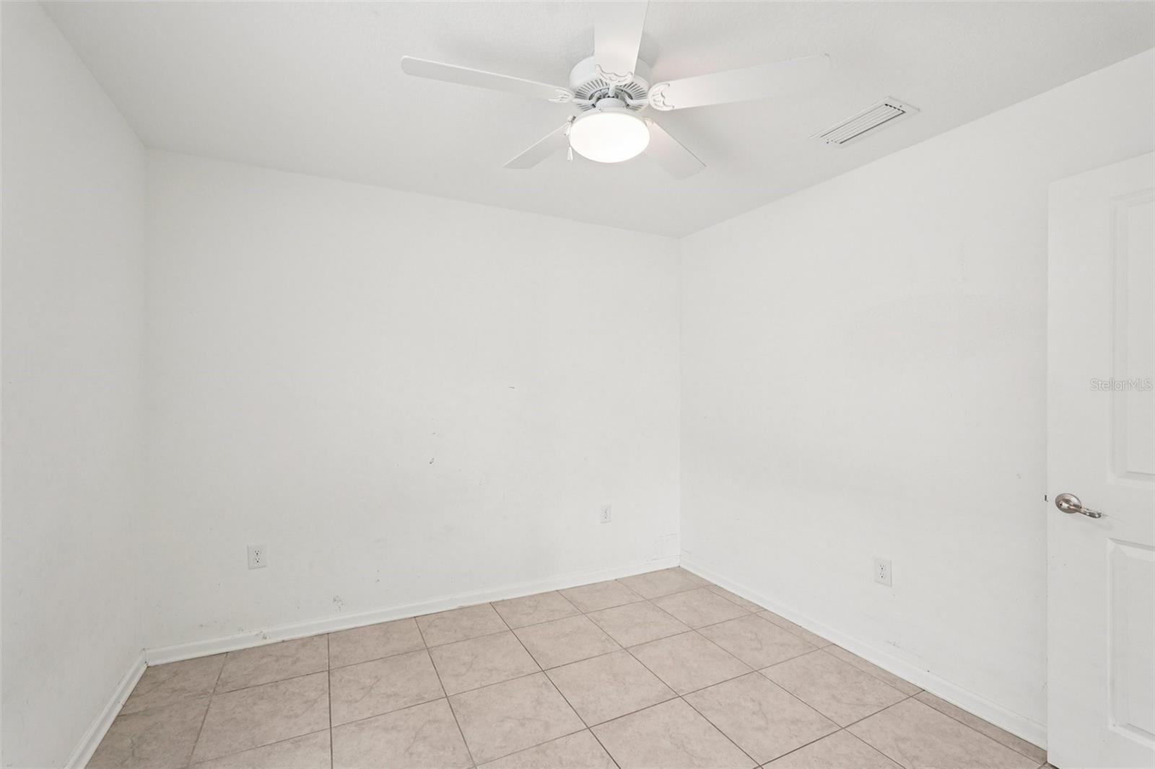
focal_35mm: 16
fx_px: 513
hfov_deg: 96.7
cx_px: 578
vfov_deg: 73.7
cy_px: 384
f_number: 8
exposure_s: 1/15
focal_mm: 16
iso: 400
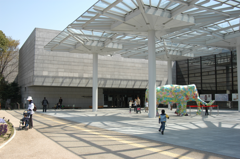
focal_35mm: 36
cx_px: 120
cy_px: 80
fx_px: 240
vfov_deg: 36.8
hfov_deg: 53.2
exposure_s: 1/250
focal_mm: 24
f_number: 8
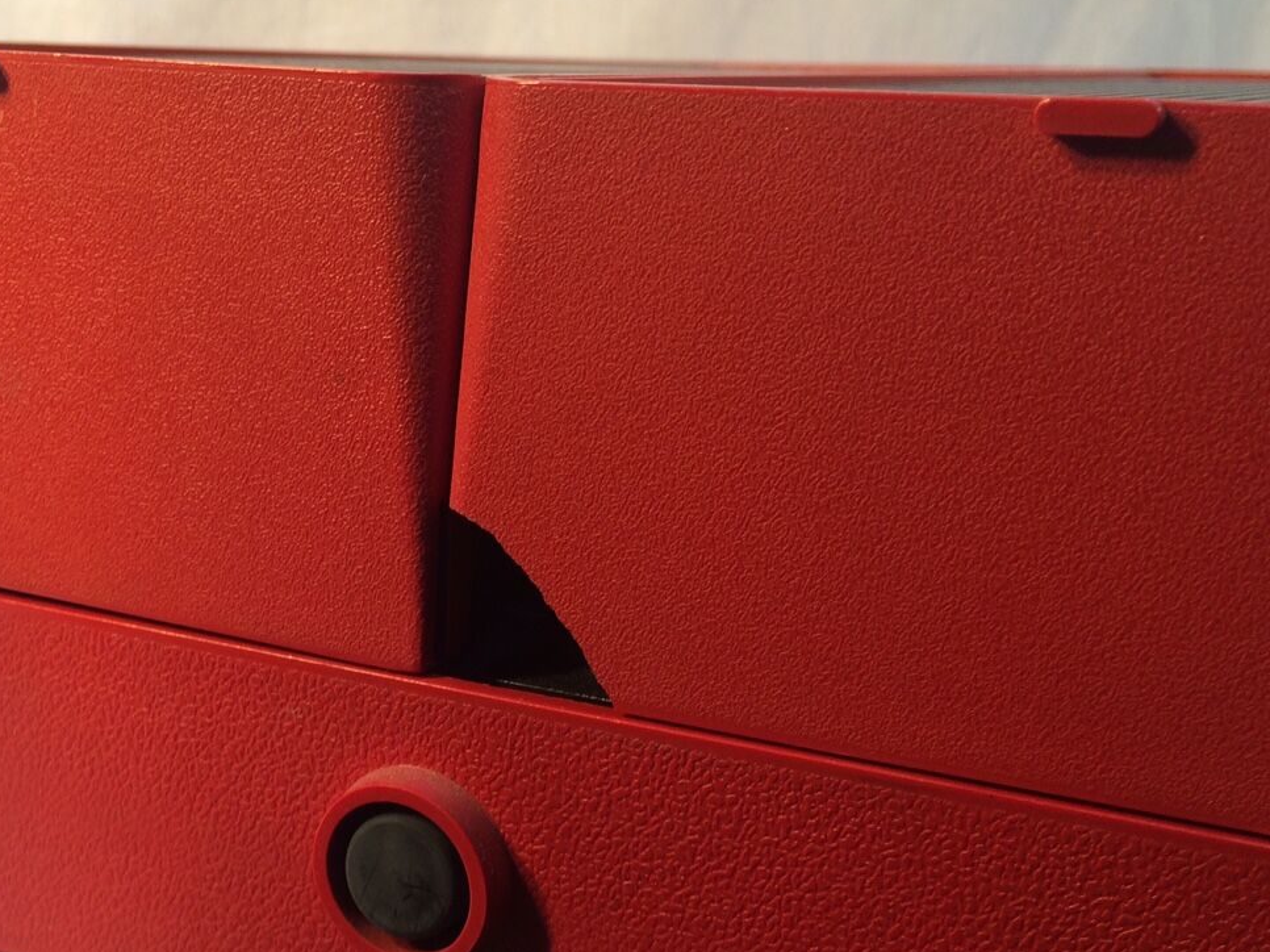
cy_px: 711
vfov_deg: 29.2
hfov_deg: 38.7
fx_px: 1797
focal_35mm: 49
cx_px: 492
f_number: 2.2
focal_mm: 4.15
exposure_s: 1/33
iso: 40
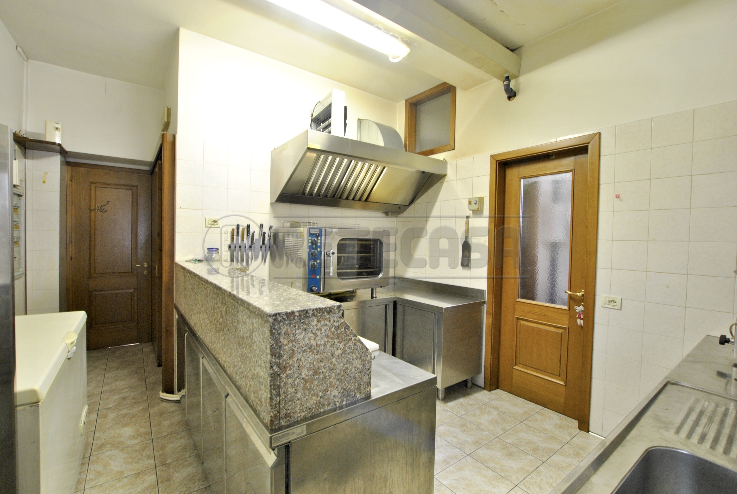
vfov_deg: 77.5
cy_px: 247
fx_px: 307
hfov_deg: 100.3
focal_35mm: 15
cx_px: 368
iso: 400
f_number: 8
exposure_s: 1/1.3
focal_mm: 10
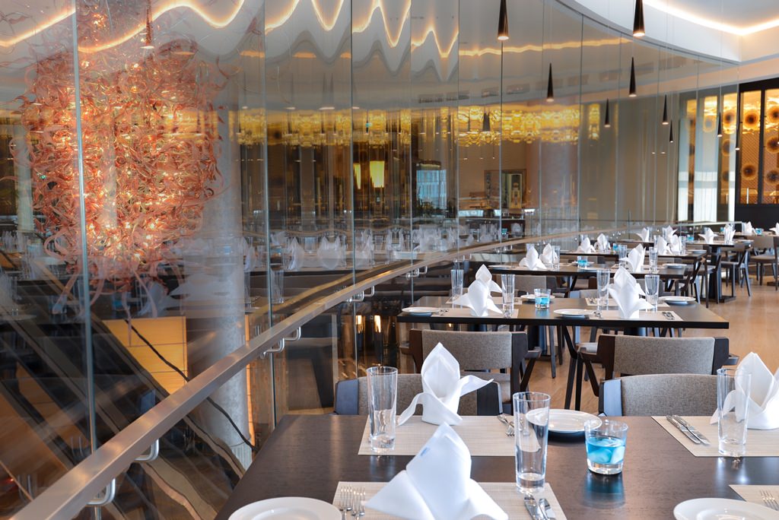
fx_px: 758
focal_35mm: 35
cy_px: 260
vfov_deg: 37.9
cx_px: 390
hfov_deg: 54.4
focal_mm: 35
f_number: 8
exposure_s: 1/8
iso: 200
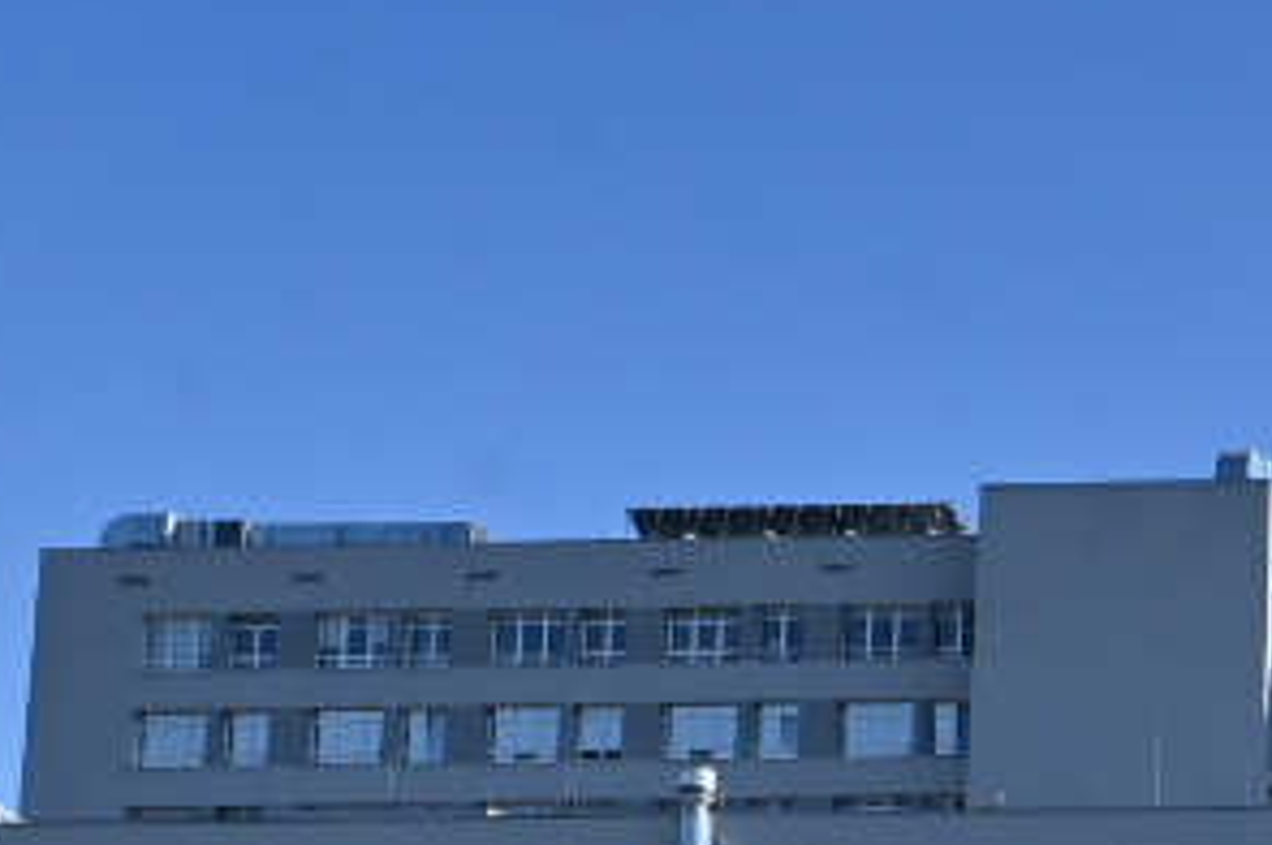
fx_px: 2718
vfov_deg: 17.0
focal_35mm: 77
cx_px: 2117
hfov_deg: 20.6
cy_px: 961
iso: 100
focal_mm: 14
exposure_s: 1/400
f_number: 9
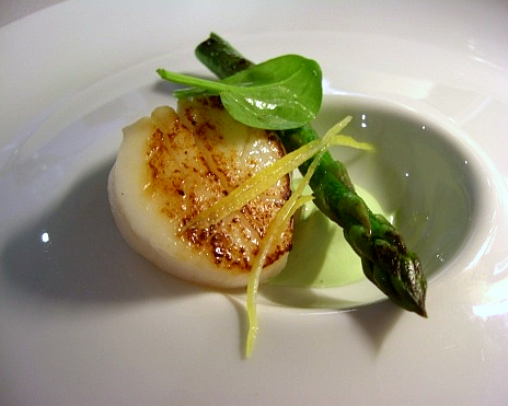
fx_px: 601
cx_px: 273
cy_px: 203
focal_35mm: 40
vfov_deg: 37.3
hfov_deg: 45.8
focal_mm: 7.9
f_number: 2.8
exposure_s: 1/15
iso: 200
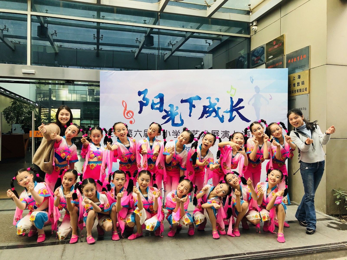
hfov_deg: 63.5
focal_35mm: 28
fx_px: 281
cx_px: 174
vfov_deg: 49.7
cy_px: 130
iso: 64
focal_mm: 4
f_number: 1.8
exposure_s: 1/120
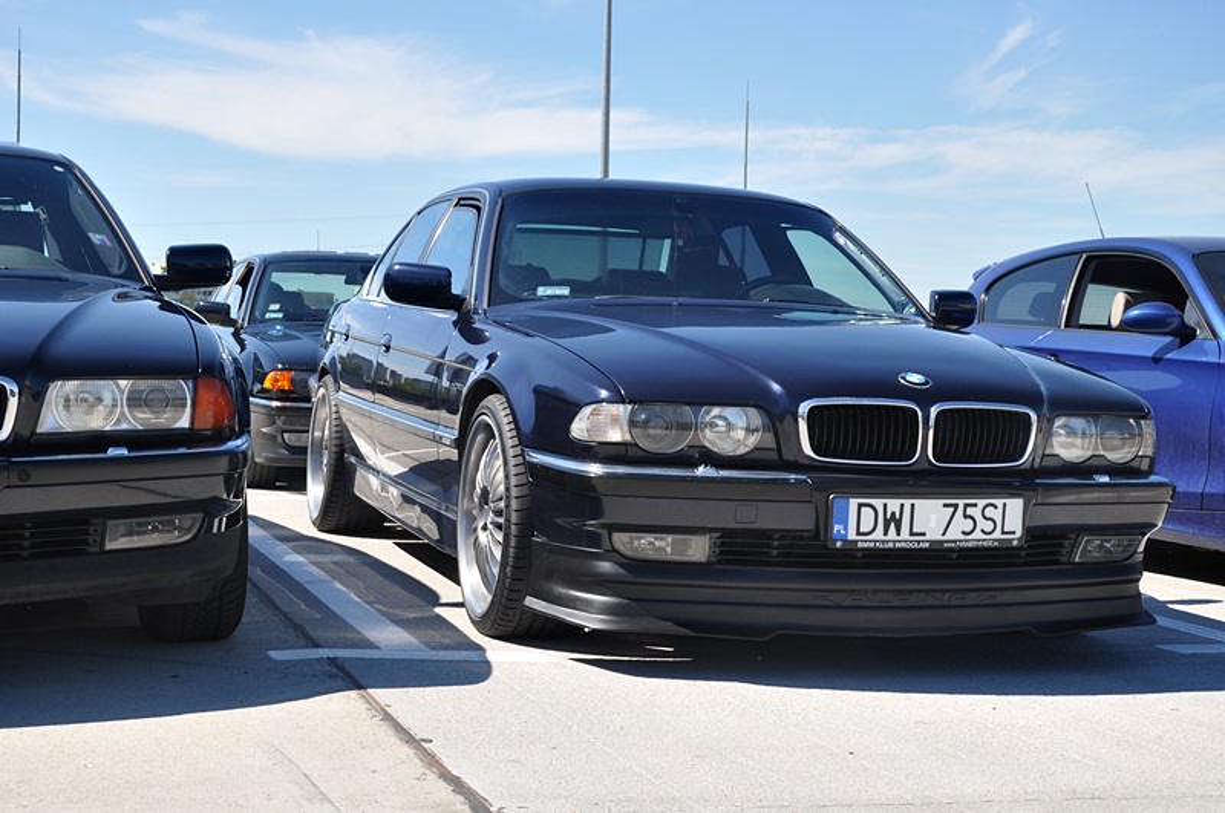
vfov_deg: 23.7
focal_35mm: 57
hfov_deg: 35.1
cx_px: 612
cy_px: 406
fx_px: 1937
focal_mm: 38
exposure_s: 1/320
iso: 200
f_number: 9
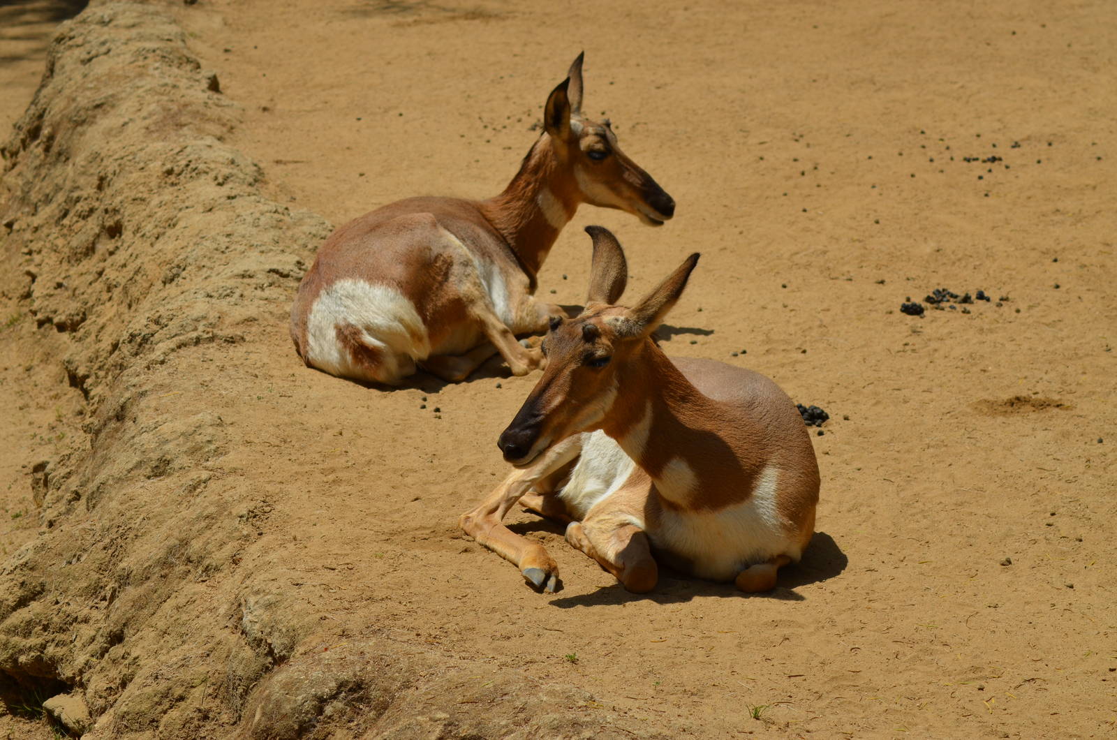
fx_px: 3809
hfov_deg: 16.7
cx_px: 558
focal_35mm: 123
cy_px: 370
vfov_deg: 11.1
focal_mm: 82
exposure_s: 1/1000
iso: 200
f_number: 8
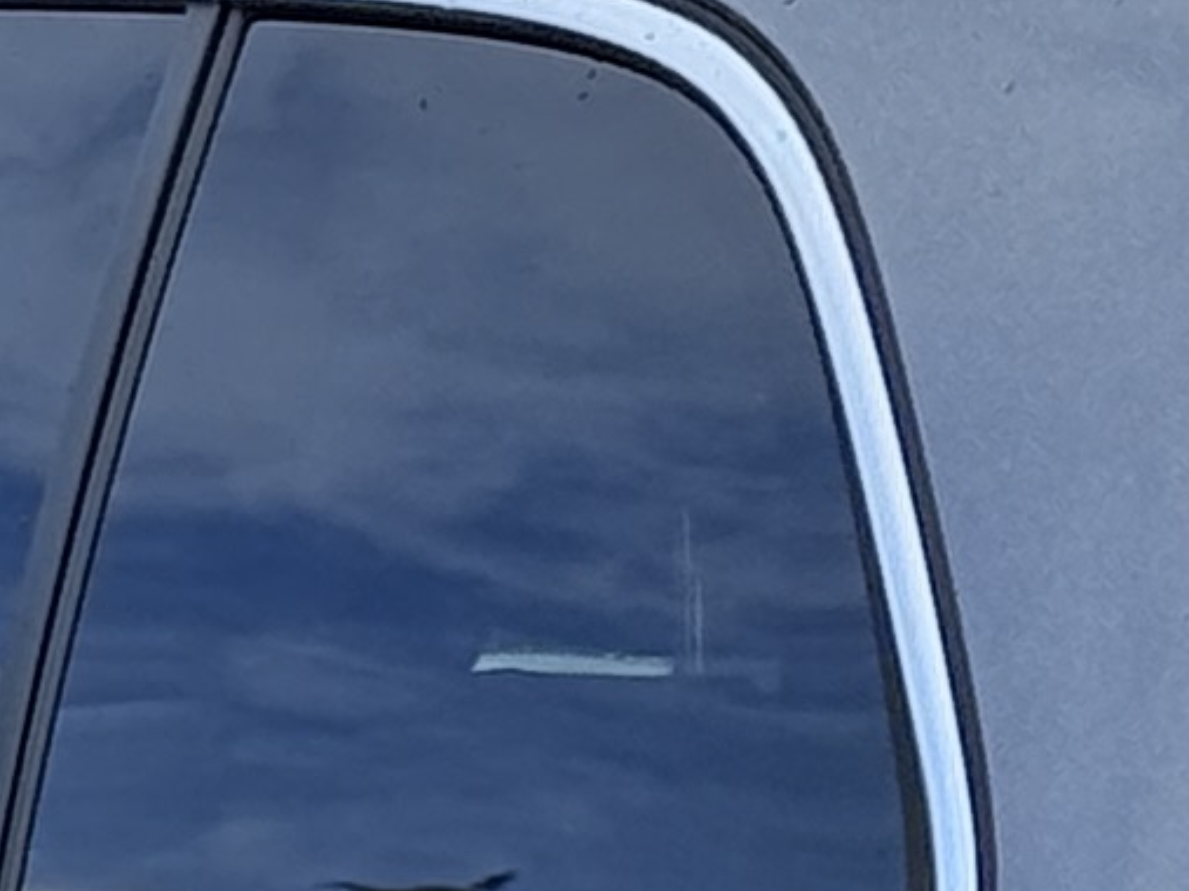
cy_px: 2145
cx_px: 671
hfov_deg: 5.2
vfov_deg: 3.8
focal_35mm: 382
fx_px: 13118
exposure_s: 1/1041
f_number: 1.78
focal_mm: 6.76
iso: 64
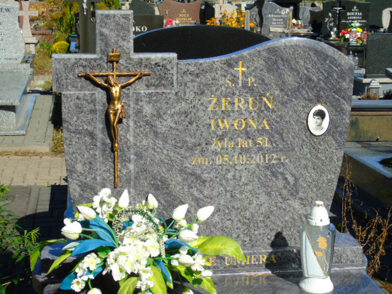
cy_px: 147
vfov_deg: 20.7
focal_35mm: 71
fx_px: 804
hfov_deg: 27.4
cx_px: 196
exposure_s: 1/640
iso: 80
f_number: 4.7
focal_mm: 13
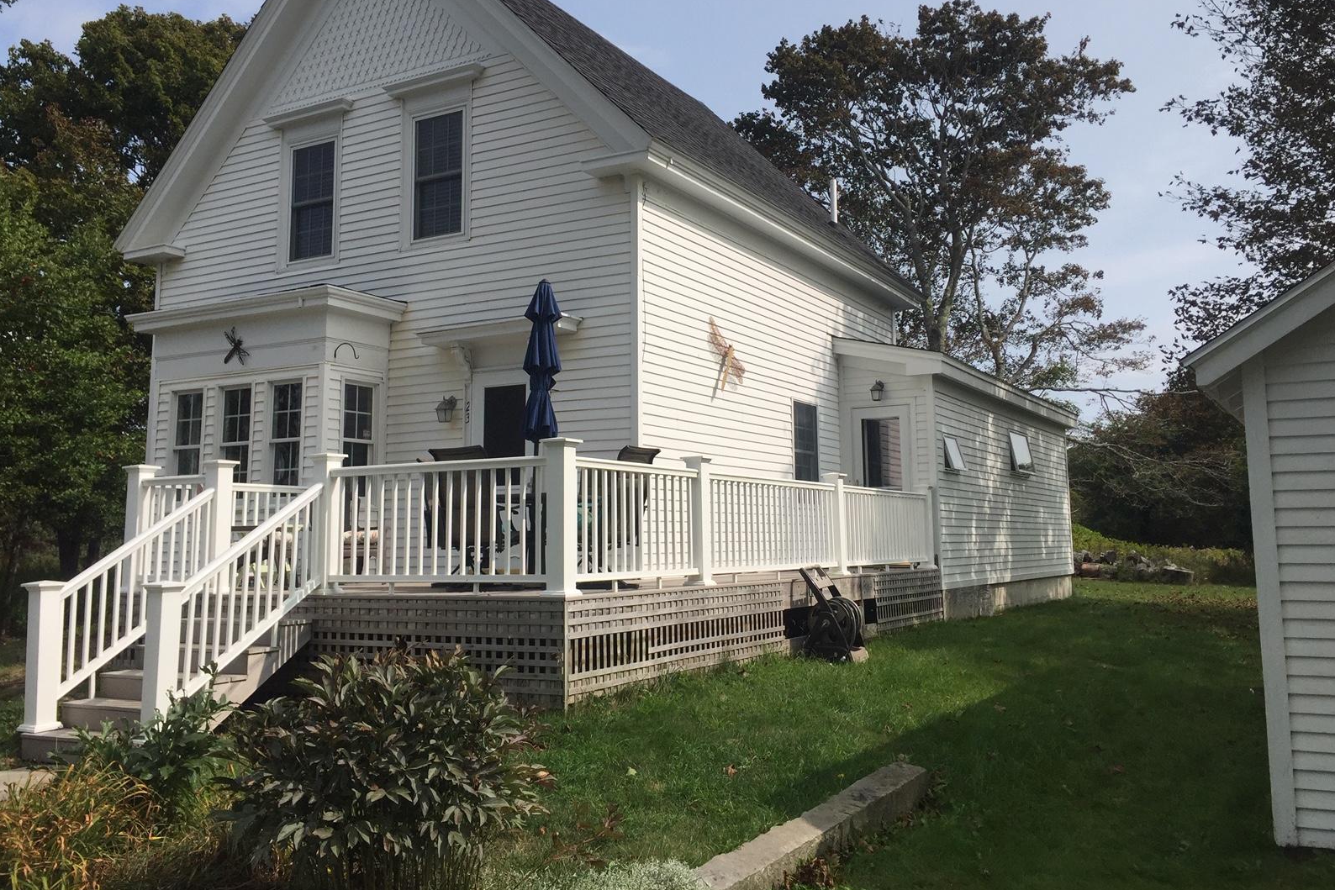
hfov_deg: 60.3
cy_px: 387
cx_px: 657
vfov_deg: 42.2
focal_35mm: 31
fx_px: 1150
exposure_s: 1/3300
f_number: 2.2
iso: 32
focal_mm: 4.15
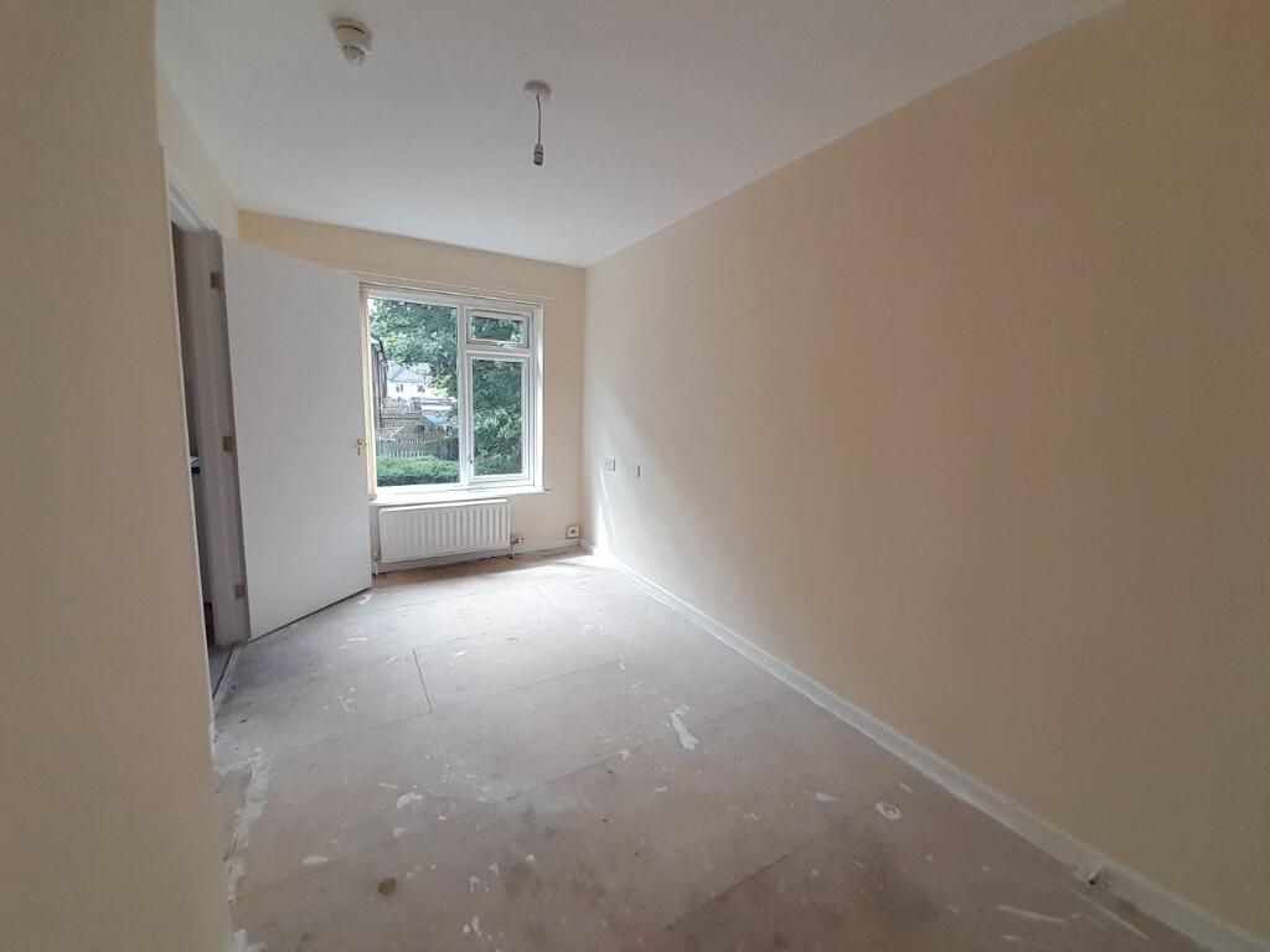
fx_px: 477
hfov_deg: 106.2
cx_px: 635
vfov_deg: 89.9
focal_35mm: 13
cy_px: 476
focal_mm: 1.13
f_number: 2.2
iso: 80
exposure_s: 1/100
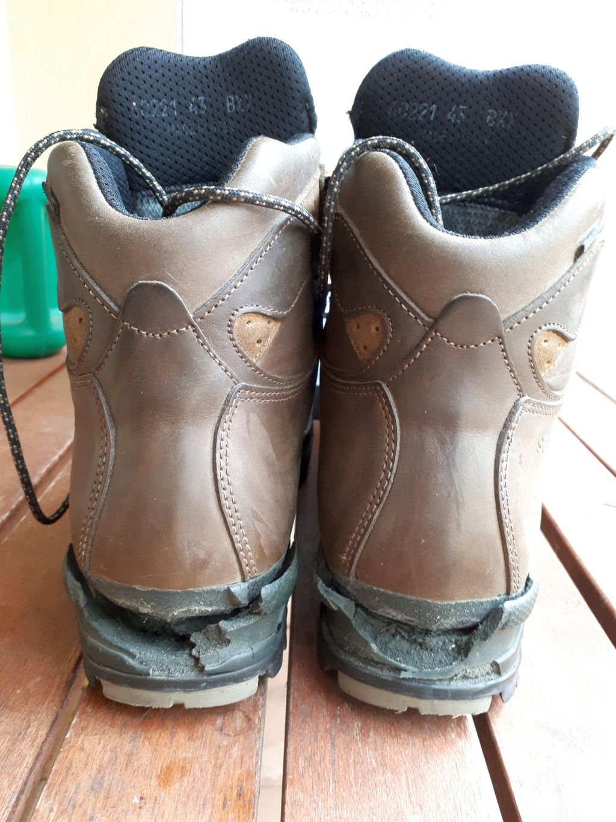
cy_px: 411
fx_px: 641
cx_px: 308
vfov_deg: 65.3
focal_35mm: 27
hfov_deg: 51.4
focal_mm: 3.6
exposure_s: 1/33
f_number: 1.9
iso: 125
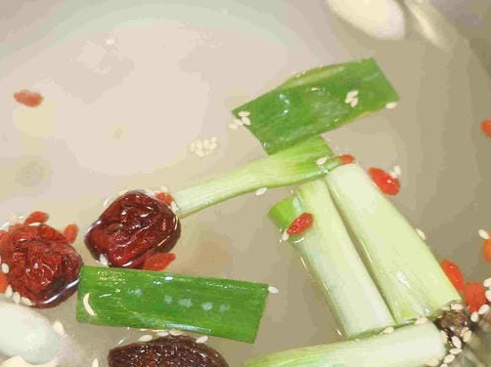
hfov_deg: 34.9
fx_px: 780
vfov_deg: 26.5
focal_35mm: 55
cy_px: 196
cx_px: 253
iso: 500
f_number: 2
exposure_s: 1/121
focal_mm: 8.72
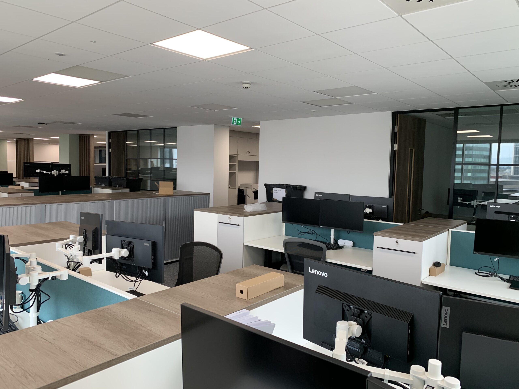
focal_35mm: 26
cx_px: 260
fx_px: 390
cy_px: 194
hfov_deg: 67.3
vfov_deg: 53.1
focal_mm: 4.25
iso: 100
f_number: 1.8
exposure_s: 1/100
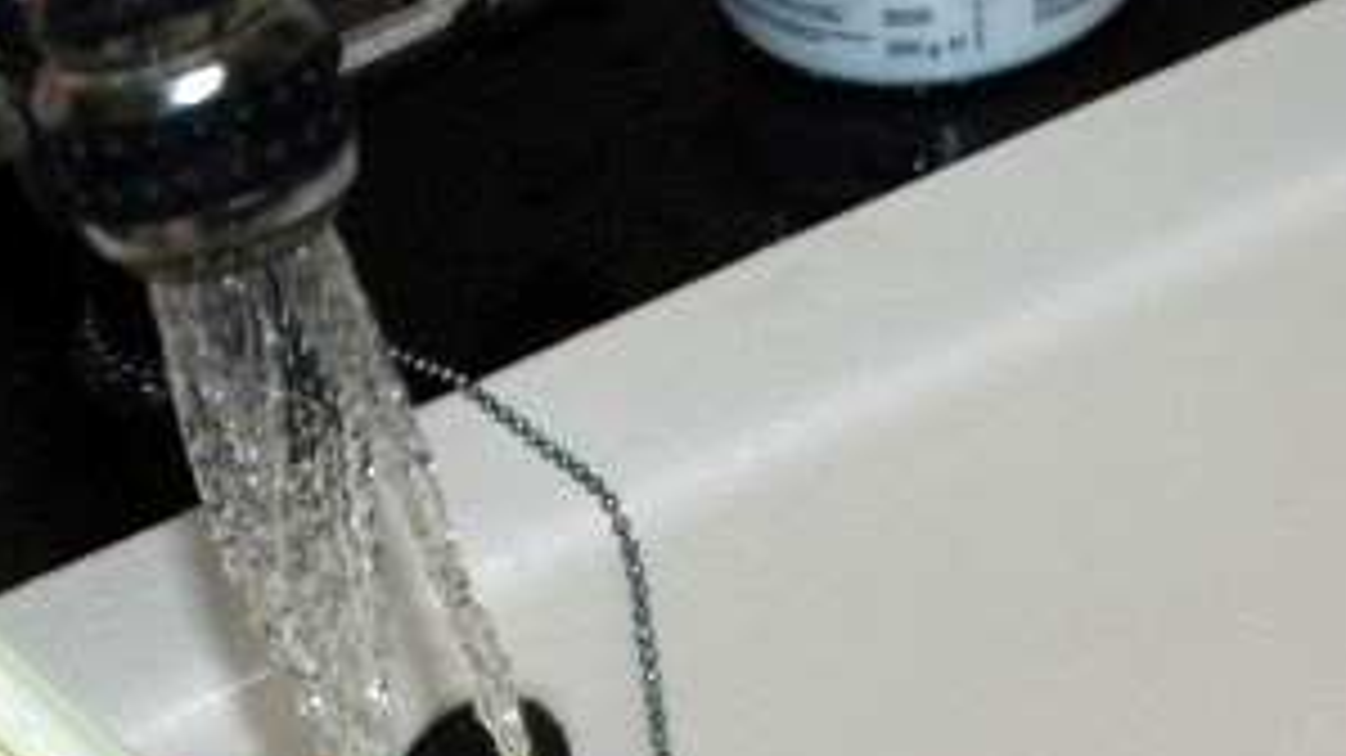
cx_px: 626
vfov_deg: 11.5
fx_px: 3604
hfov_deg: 21.2
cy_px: 1094
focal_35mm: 101
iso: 160
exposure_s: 1/60
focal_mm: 24
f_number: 4
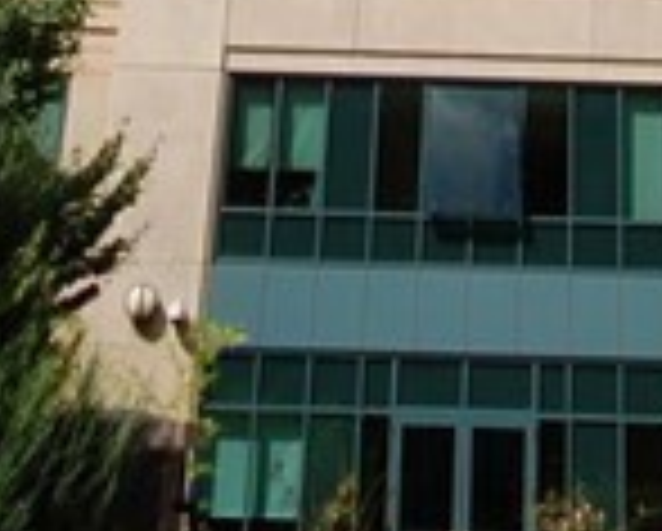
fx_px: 1923
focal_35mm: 98
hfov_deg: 19.4
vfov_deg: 11.9
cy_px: -839
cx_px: 473
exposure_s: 1/400
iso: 200
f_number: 10
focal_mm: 10
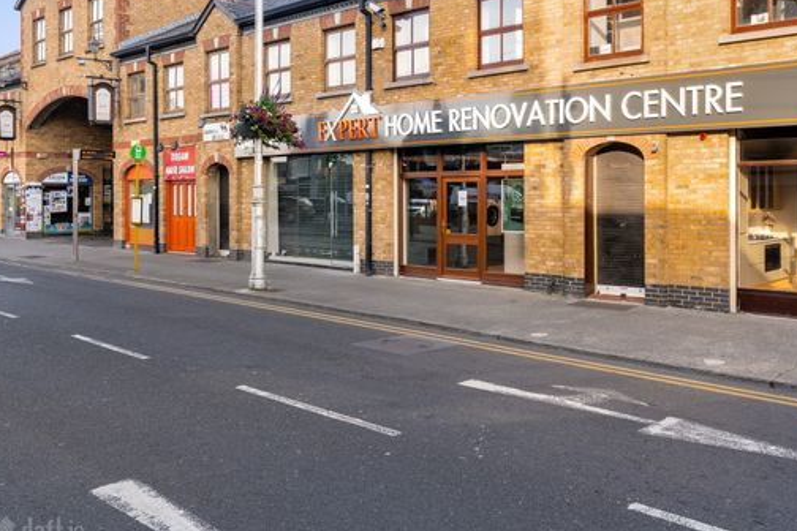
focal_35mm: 30
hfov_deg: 60.6
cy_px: 179
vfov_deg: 43.0
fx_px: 664
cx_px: 527
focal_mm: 21
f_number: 9
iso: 320
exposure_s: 1/125
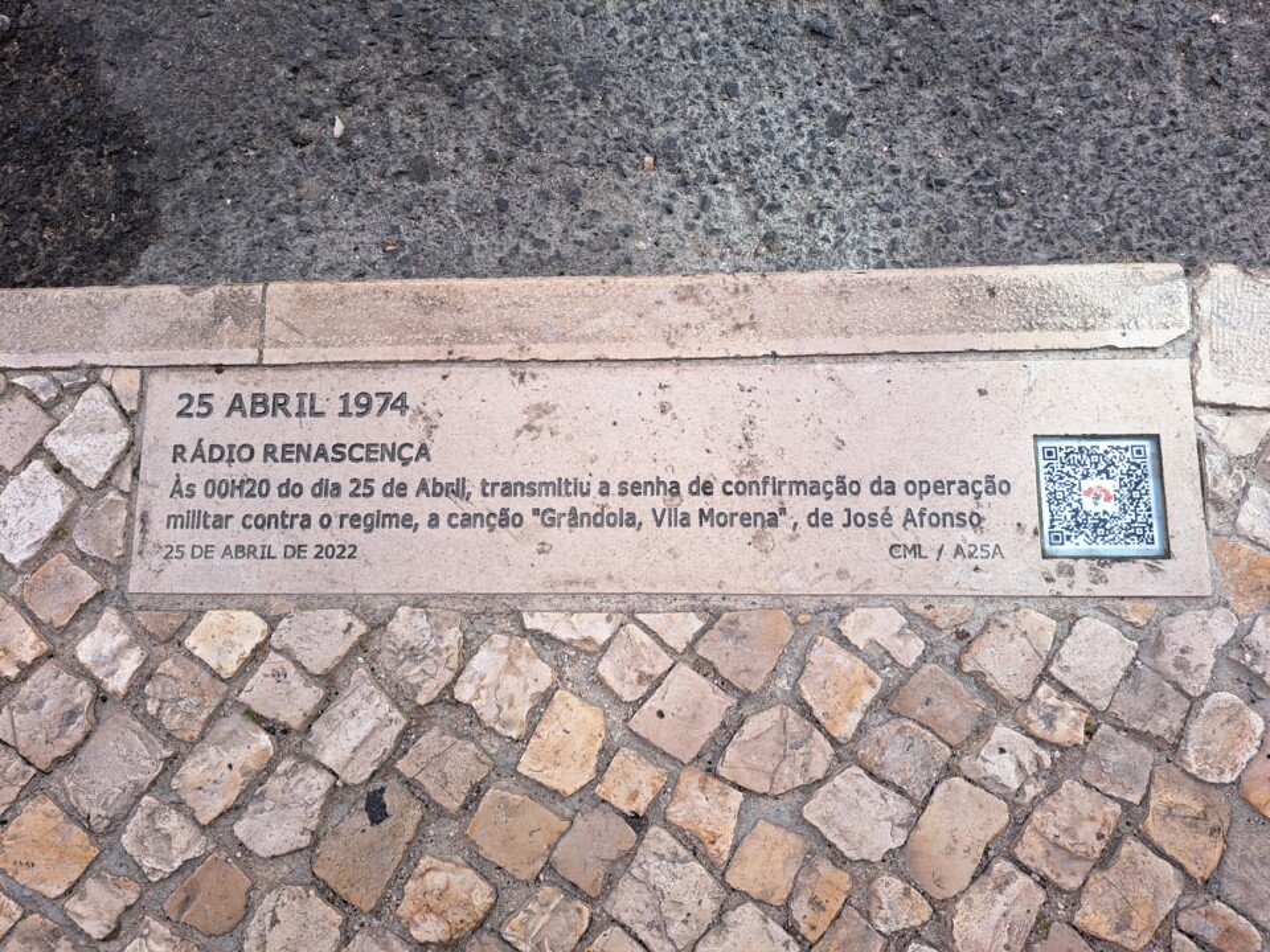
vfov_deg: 56.8
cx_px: 635
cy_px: 476
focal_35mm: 24
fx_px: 881
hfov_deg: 71.6
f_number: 1.8
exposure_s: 1/230
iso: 50
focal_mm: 5.23
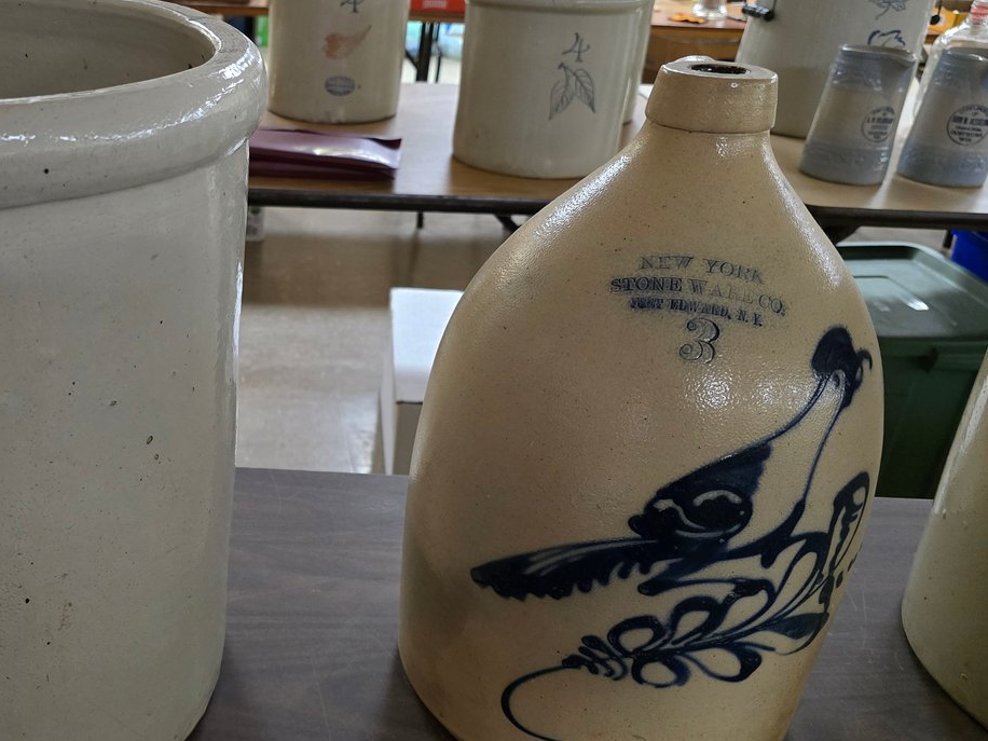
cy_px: 405
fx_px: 1085
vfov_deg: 37.7
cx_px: 222
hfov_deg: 46.8
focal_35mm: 38
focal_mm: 6.3
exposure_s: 1/60
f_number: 1.7
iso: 1000
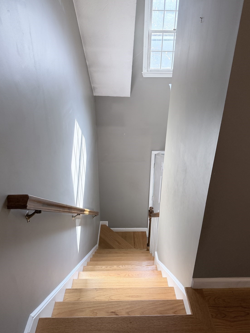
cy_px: 165
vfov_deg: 69.4
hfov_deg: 54.9
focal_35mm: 25
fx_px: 241
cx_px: 127
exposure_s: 1/167
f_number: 1.78
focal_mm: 6.76
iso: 200
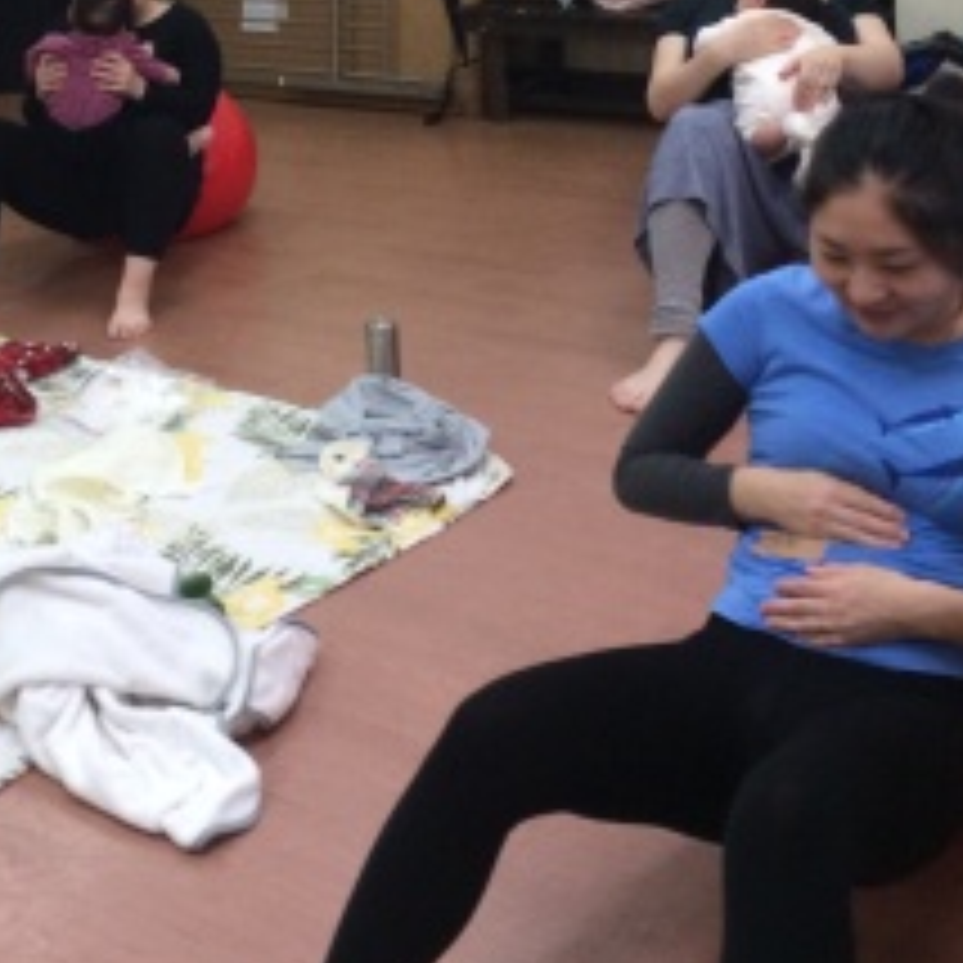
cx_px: 148
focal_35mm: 62
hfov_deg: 27.0
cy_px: 142
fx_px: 1951
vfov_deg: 27.0
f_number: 2.2
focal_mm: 4.12
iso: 50
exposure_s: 1/30
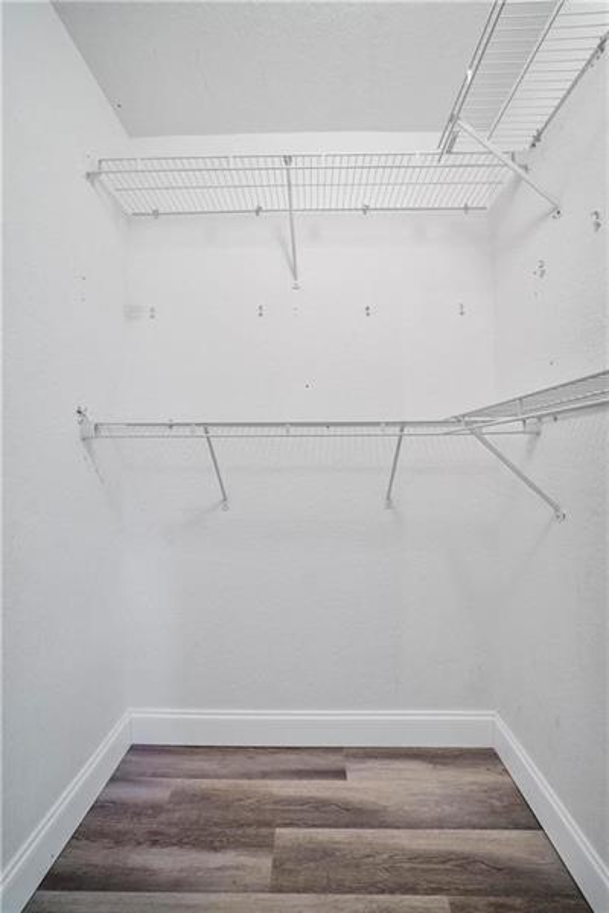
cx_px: 304
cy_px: 456
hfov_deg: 77.3
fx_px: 381
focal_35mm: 15
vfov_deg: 100.4
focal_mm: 10
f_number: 11
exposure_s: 1/2
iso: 200
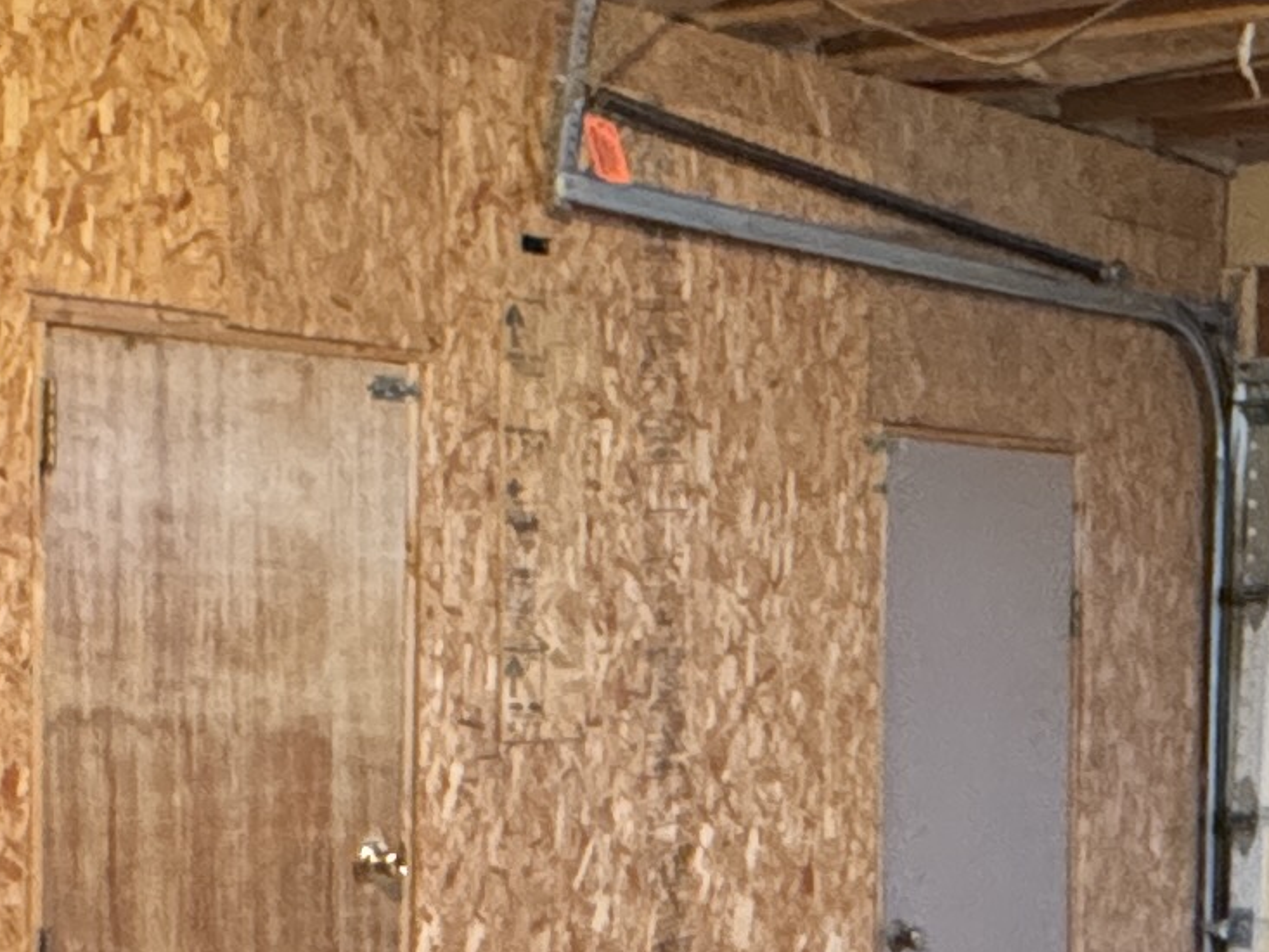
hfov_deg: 25.3
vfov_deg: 19.0
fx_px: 2823
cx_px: 720
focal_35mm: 77
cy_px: 724
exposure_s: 1/40
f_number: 2.2
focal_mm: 2.22
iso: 1000
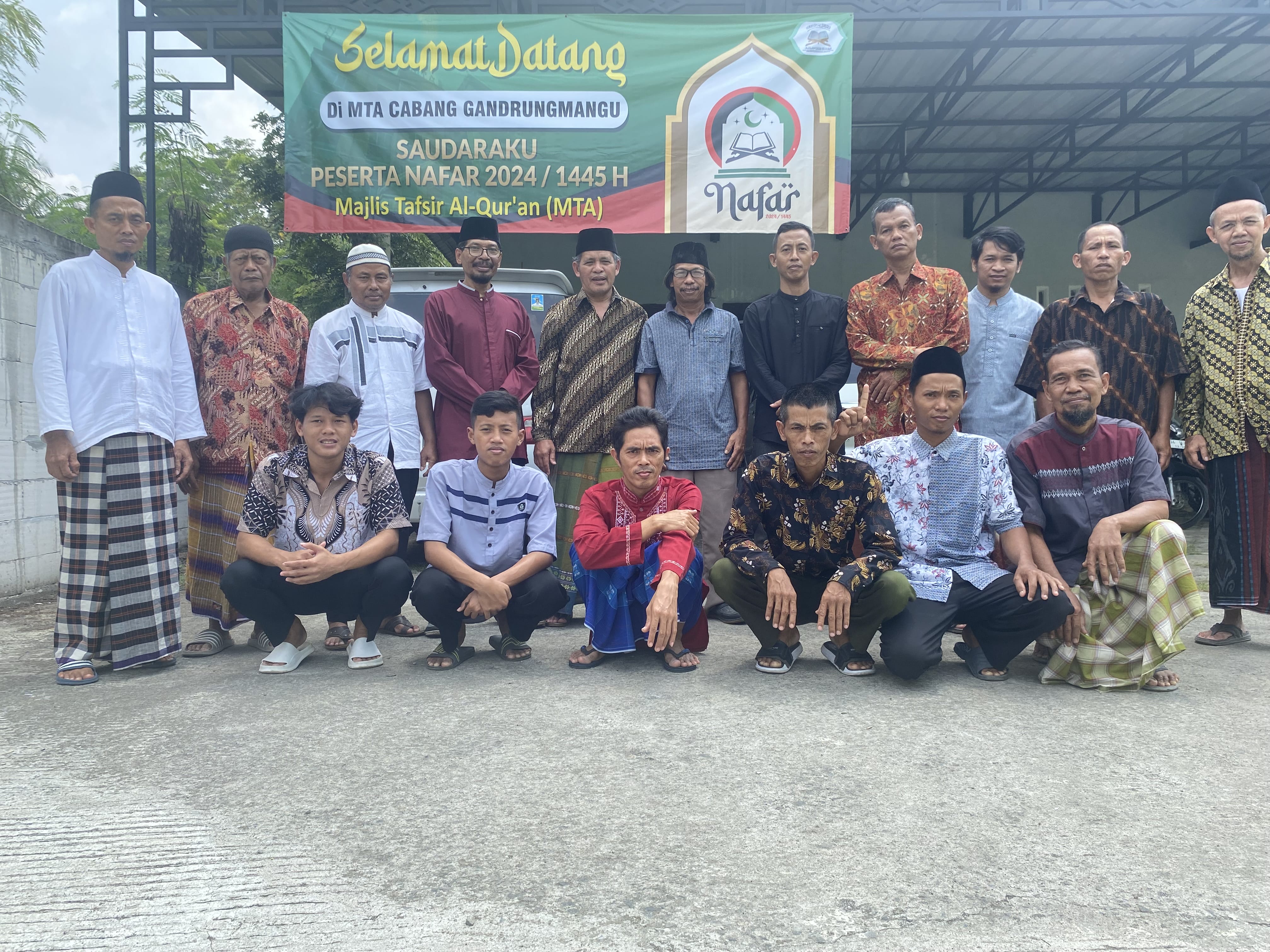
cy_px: 476
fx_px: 954
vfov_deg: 53.1
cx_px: 635
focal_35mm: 26
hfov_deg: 67.3
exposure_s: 1/1124
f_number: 1.8
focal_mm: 4.25
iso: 32
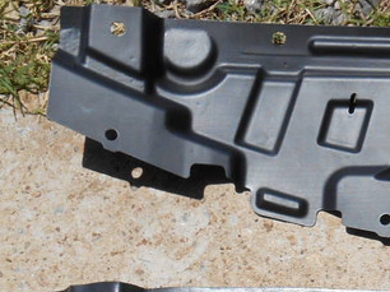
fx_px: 1610
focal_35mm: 143
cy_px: 272
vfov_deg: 10.3
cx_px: 671
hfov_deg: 12.7
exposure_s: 1/1250
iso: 80
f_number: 3.9
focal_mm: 7.2
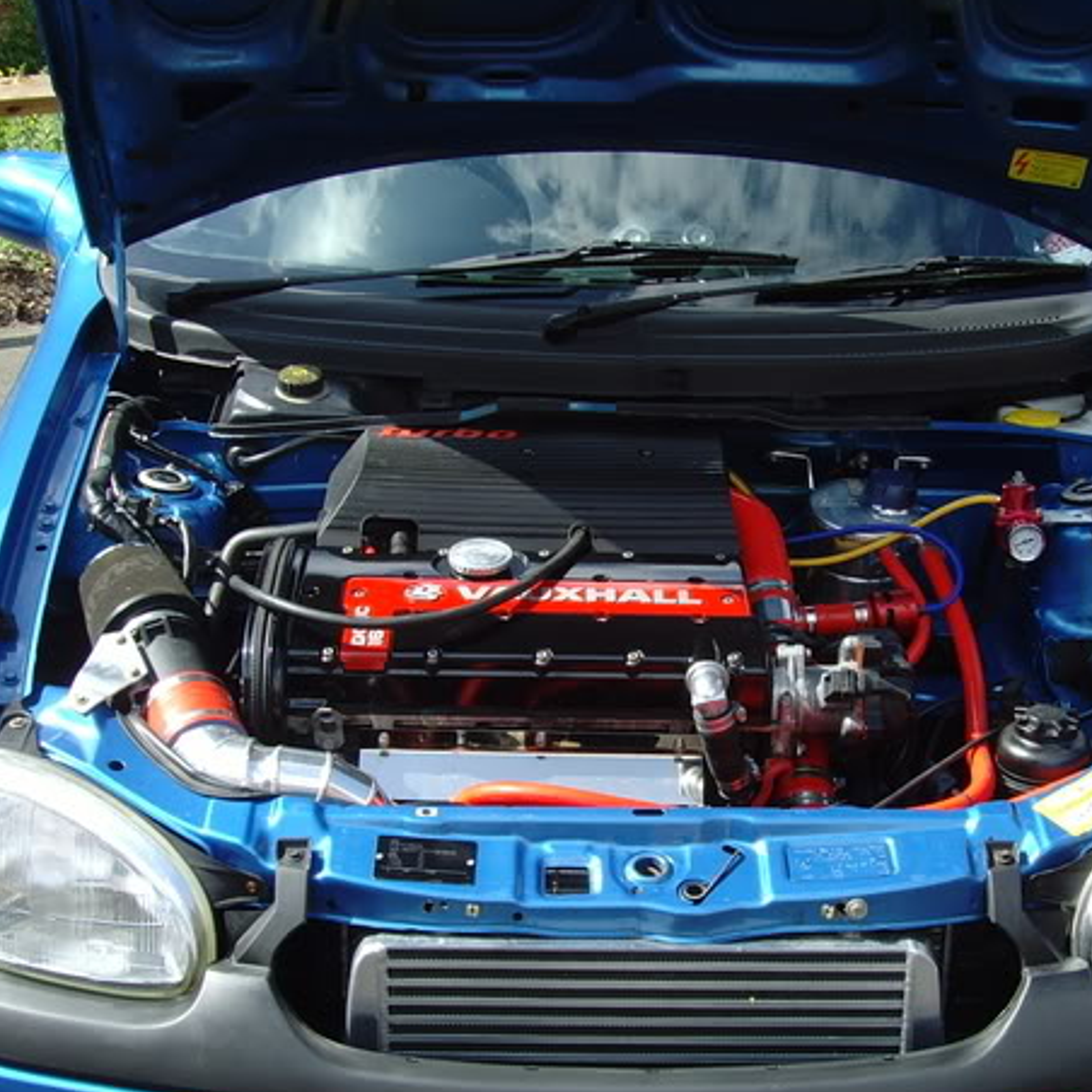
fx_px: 2177
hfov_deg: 28.0
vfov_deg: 28.1
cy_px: 614
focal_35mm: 61
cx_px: 693
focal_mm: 6.6
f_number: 3.5
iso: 80
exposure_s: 1/350
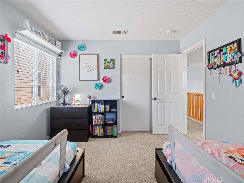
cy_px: 92
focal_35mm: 16
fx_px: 113
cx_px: 122
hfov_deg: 94.5
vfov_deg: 78.1
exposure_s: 1/1.25
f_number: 8
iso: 200
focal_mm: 8
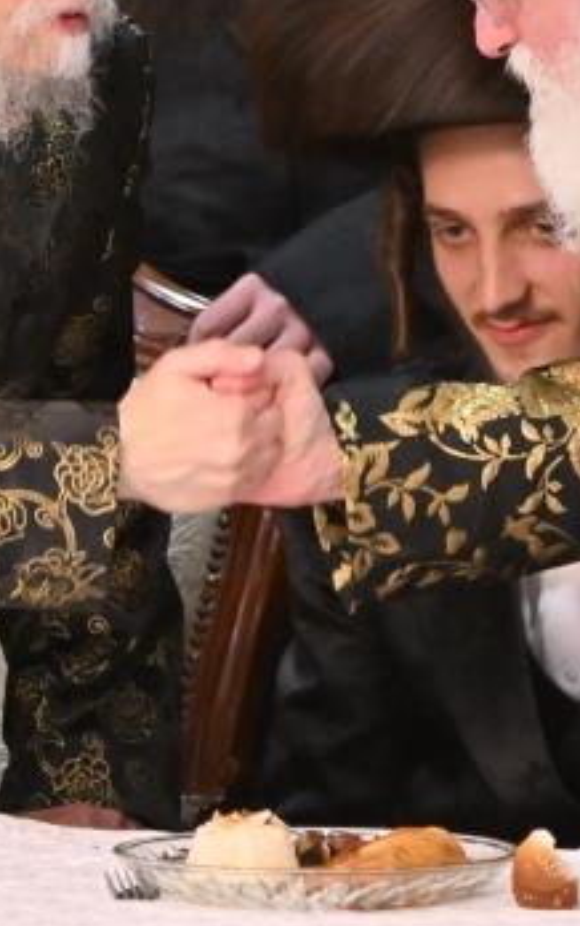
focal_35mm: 503
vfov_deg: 4.2
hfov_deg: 2.6
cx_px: 370
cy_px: 29
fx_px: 12700
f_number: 4
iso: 800
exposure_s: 1/160
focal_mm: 112
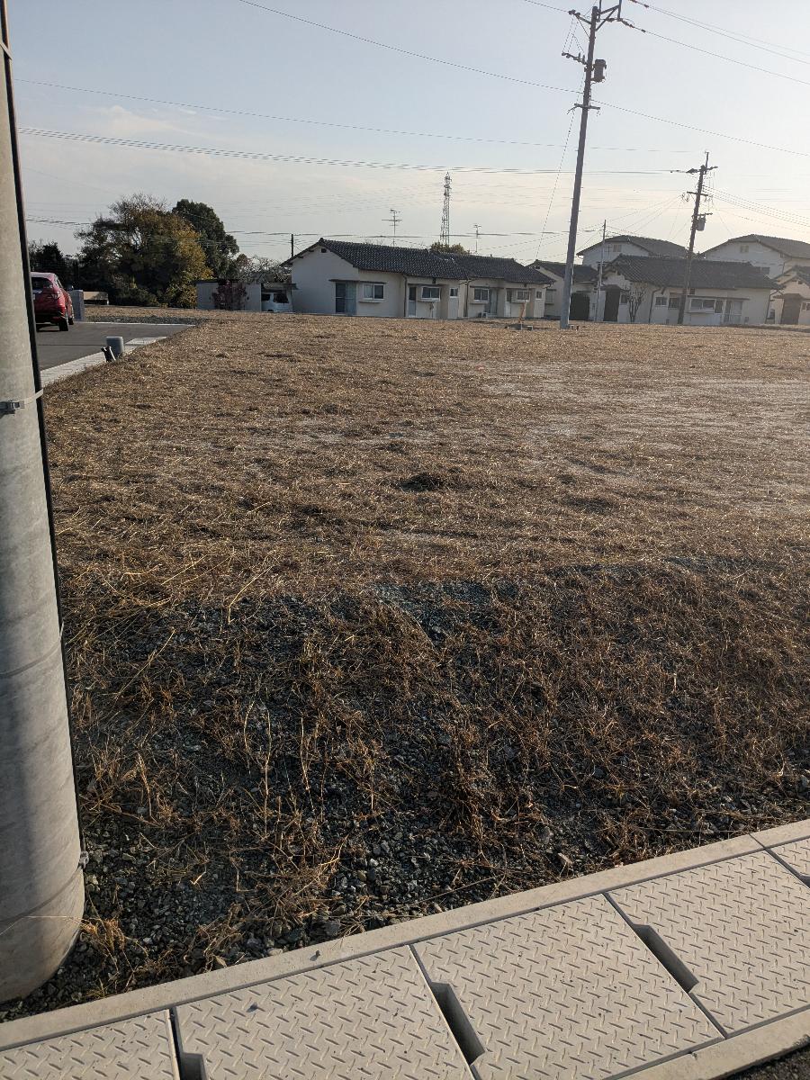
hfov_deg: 51.4
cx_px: 405
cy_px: 540
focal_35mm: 27
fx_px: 842
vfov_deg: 65.3
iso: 52
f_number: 1.73
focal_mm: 4.38
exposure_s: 1/5848
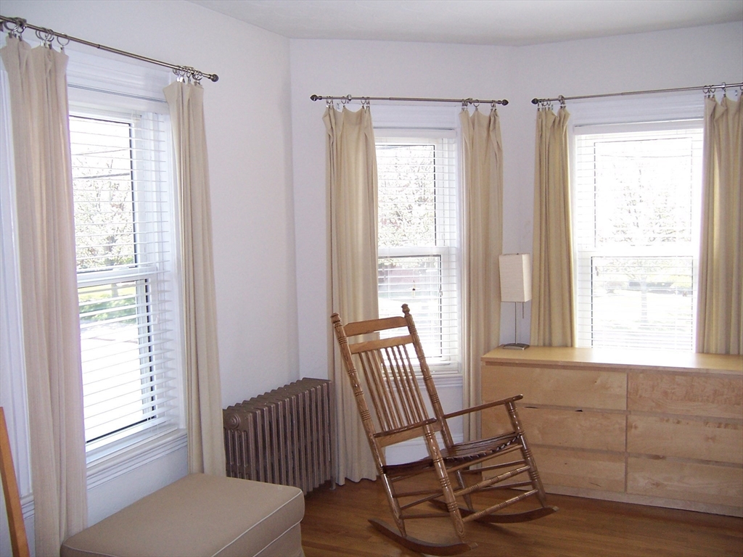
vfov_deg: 42.9
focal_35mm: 33
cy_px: 278
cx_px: 372
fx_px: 708
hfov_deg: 55.4
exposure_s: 1/90
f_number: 2.8
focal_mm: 5.5
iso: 140
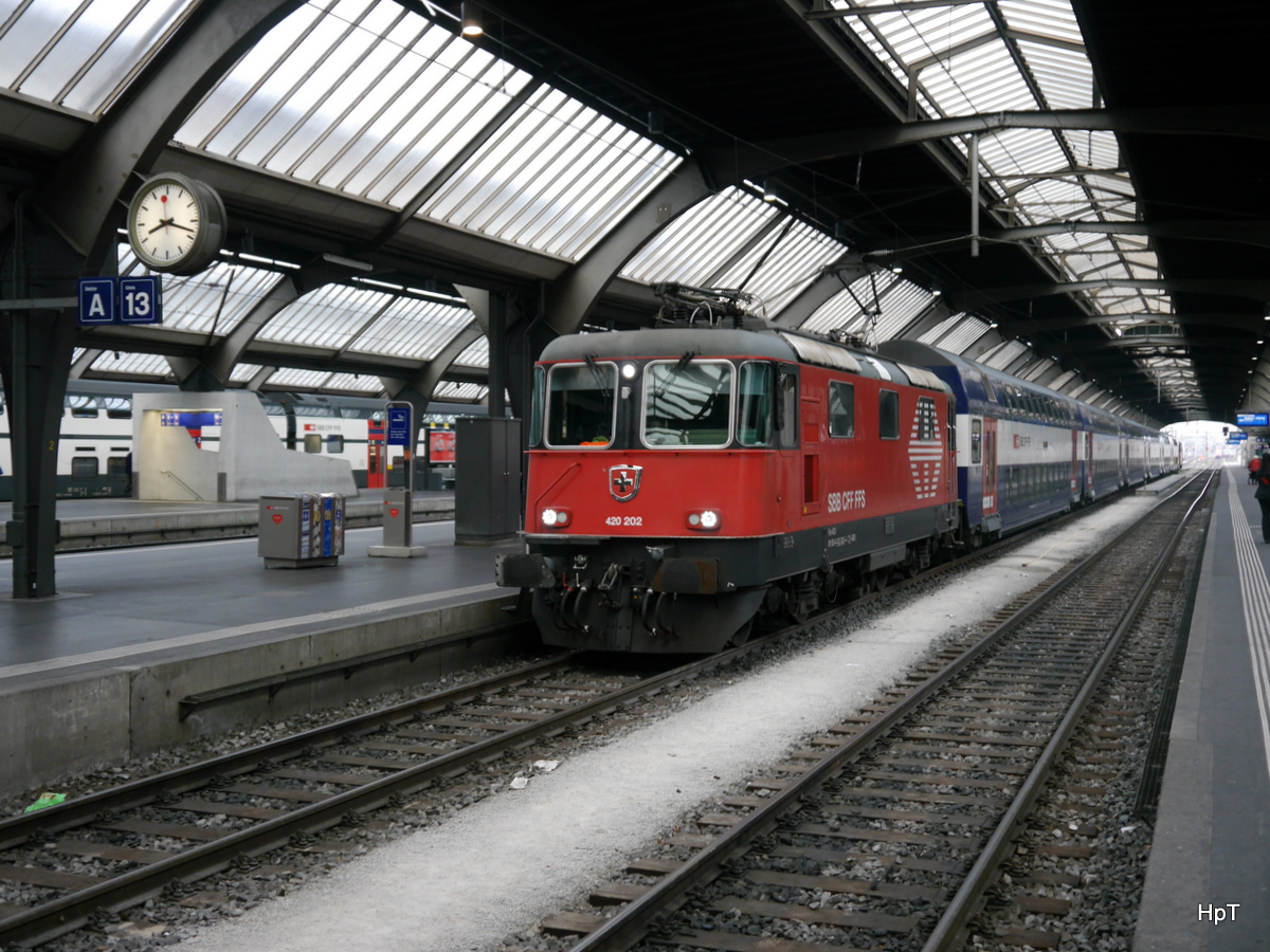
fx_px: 1541
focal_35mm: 42
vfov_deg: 34.3
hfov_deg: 44.8
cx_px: 635
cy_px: 476
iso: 400
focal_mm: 21
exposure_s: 1/60
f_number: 4.3
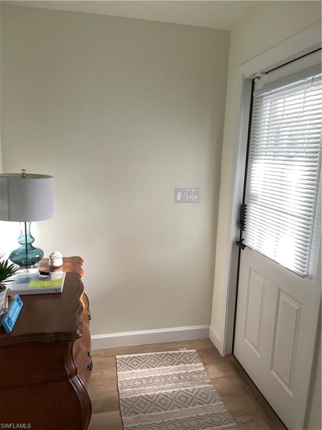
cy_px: 215
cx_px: 161
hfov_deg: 53.1
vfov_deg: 67.3
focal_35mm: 26
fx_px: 322
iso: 80
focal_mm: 4.2
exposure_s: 1/121
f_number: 1.6
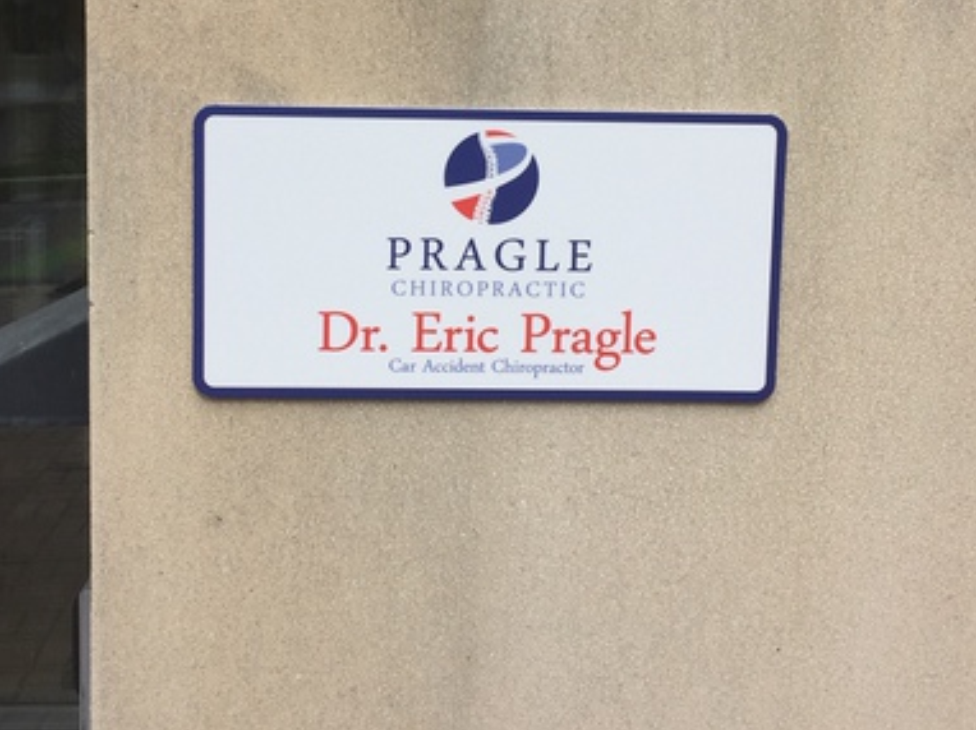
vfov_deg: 30.4
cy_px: 199
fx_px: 1324
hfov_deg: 40.4
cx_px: 420
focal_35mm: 47
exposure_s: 1/1647
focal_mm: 4.15
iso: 32
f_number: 2.2
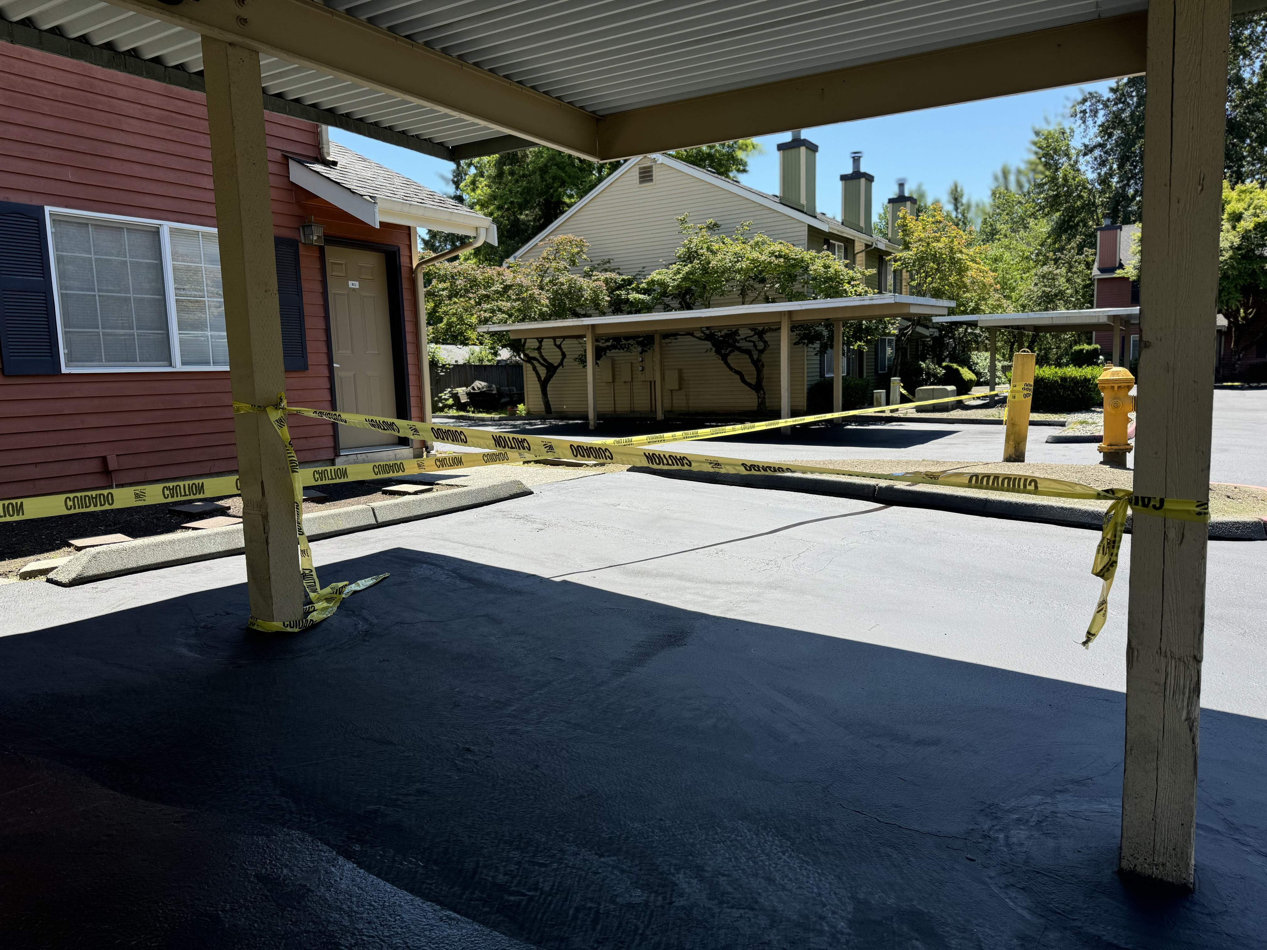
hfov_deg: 71.6
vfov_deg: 56.8
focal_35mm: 24
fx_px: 878
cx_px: 634
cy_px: 475
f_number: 1.78
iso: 80
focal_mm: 6.76
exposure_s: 1/1767
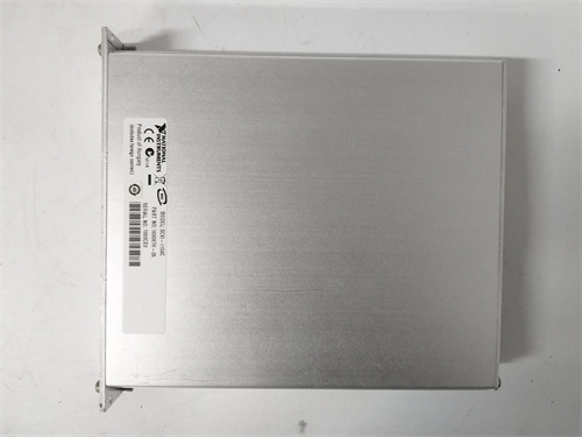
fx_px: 437
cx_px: 291
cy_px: 218
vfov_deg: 53.1
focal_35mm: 26
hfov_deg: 67.3
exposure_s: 1/30
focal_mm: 3.63
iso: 252
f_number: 1.8
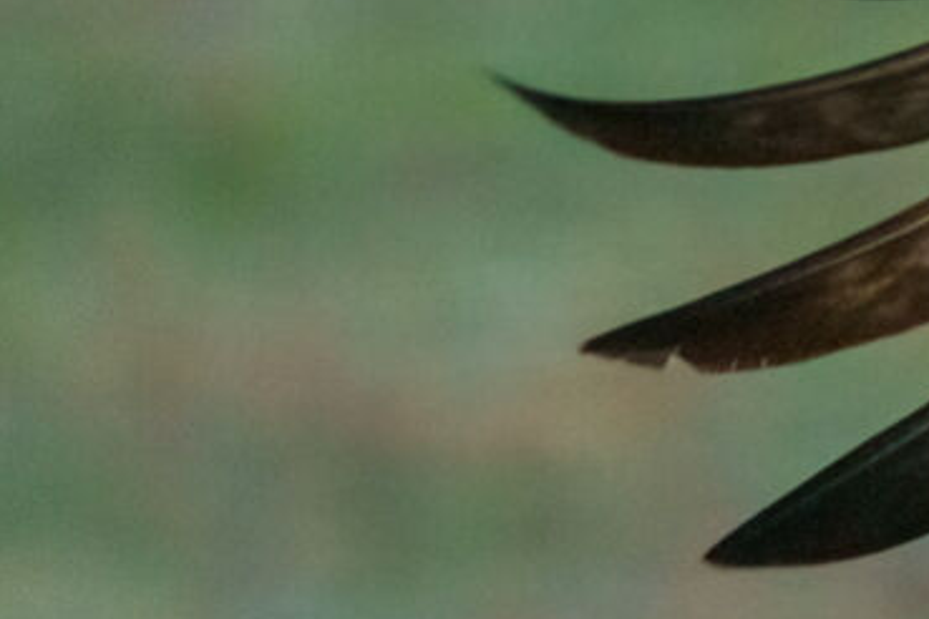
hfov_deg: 0.9
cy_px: -161
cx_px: 2429
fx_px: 59245
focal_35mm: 2296
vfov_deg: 0.6
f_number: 6.3
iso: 2000
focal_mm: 353
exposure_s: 1/1000
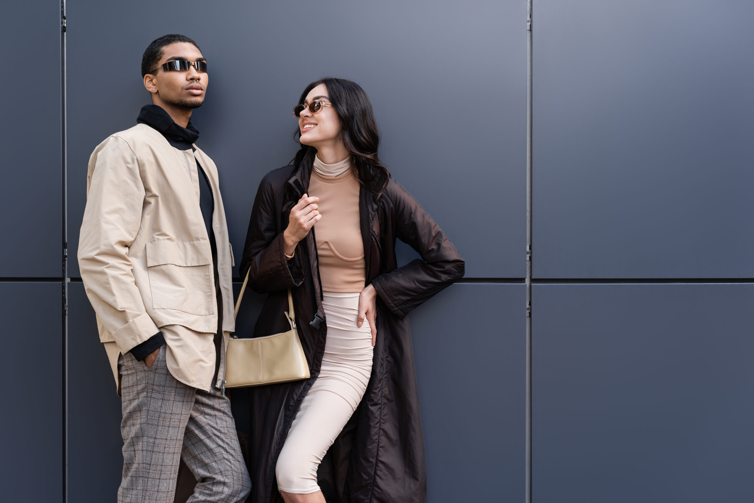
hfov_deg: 39.6
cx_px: 377
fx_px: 1048
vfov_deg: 27.0
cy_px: 252
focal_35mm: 50
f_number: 4
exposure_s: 1/160
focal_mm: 50
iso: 160
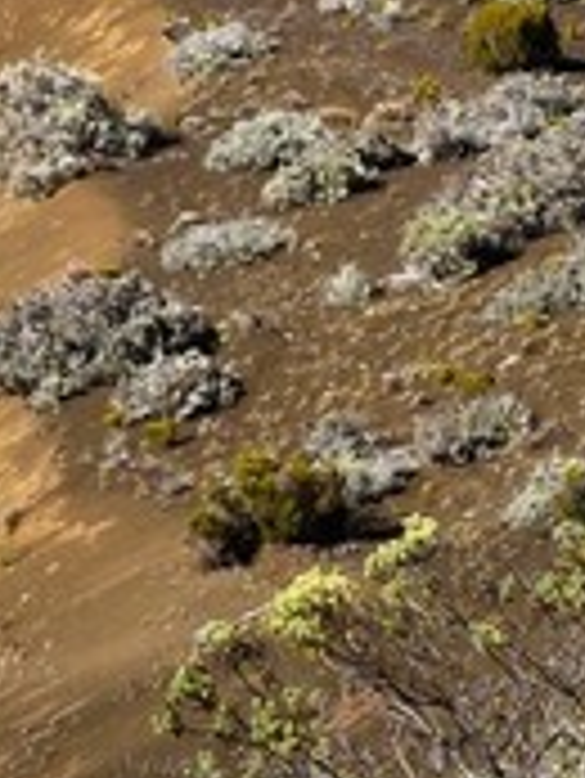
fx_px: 5806
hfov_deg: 5.7
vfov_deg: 7.3
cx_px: -328
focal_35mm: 258
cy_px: -931
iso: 200
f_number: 13
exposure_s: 1/250
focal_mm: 29
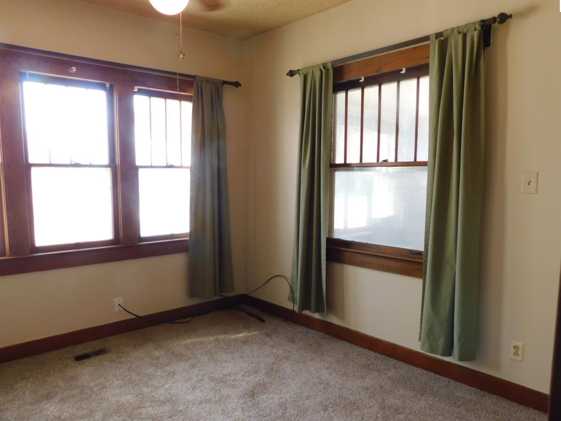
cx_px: 268
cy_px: 231
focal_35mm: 26
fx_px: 421
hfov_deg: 67.3
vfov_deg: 53.0
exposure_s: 1/30
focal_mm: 4
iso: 125
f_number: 3
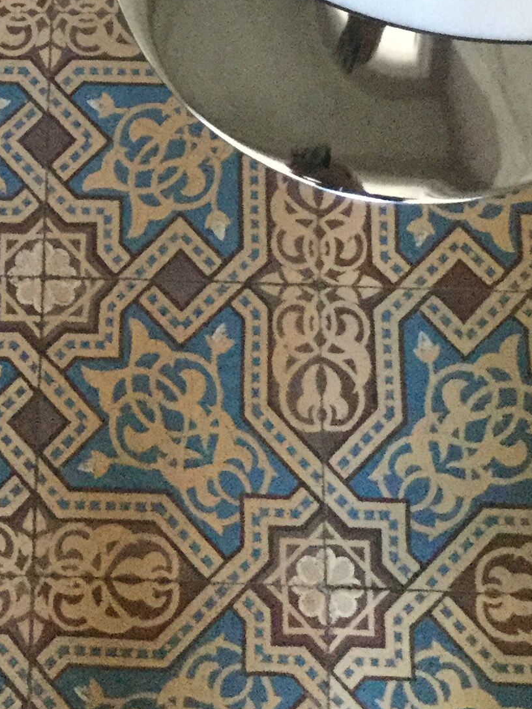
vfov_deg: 19.7
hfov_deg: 15.7
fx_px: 1906
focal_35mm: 93
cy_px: -166
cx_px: 52
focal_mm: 3.3
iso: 250
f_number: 2.4
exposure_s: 1/25
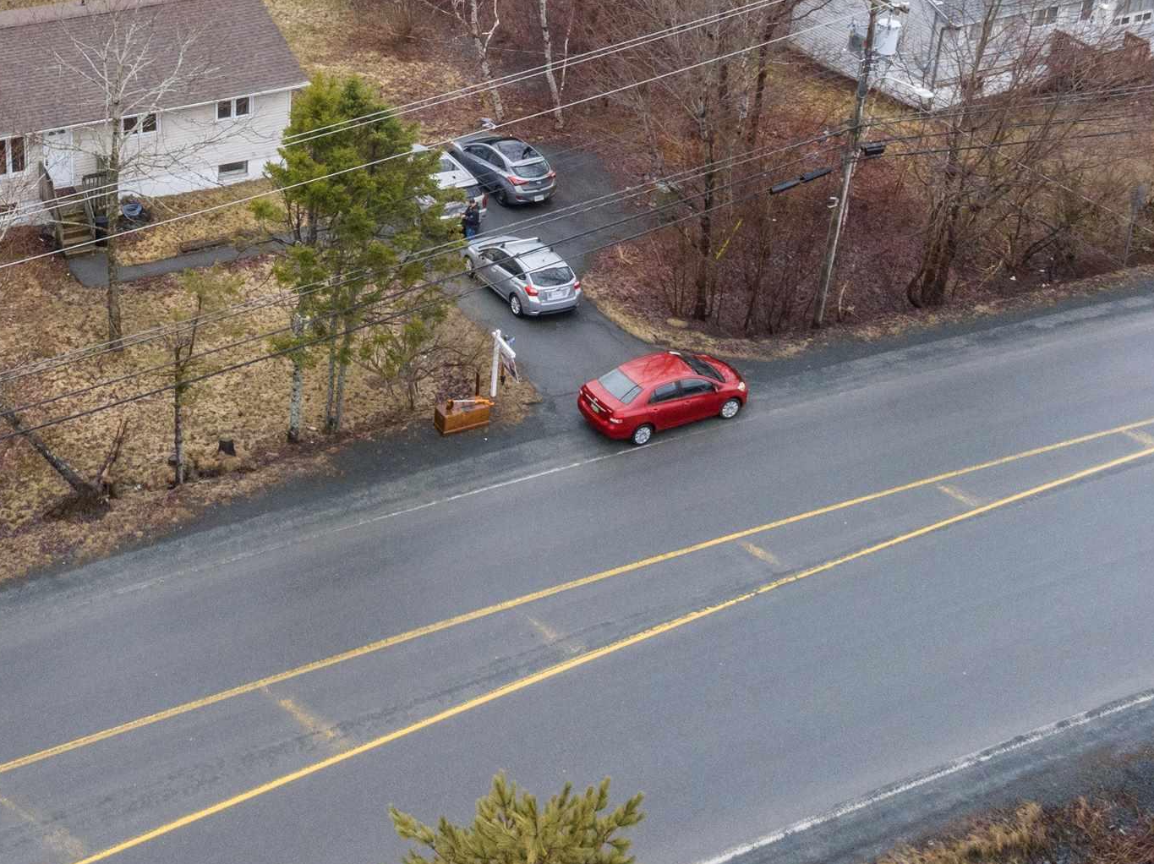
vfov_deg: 25.8
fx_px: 1799
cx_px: 191
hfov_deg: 34.2
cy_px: 22
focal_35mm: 54
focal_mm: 12.29
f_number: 9
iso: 400
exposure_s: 1/10
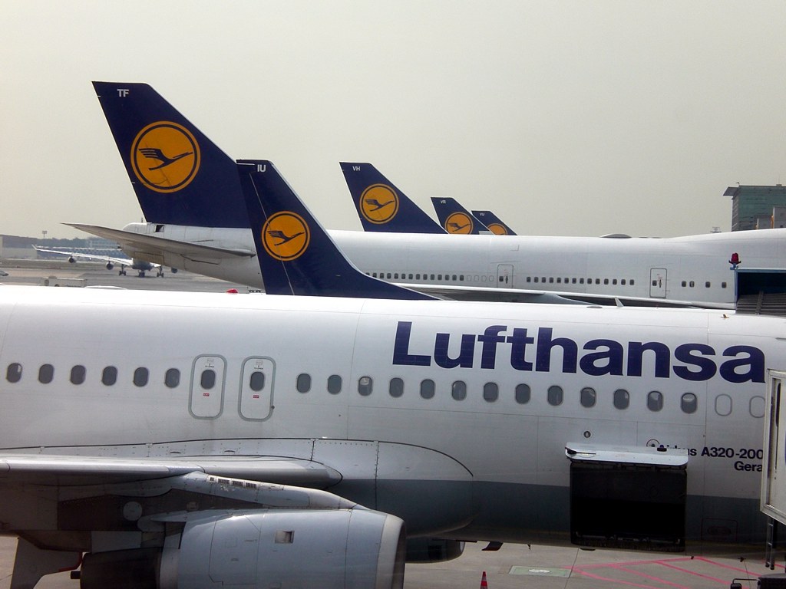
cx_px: 393
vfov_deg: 14.8
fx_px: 2271
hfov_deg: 19.6
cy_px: 294
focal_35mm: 100
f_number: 7.7
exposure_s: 1/200
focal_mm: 16.51
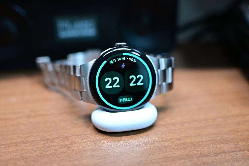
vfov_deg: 36.9
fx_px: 249
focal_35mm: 36
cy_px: 83
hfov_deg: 53.1
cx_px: 124
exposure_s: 1/160
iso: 800
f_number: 1.7
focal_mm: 24
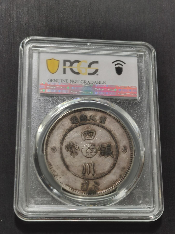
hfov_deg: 21.0
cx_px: 88
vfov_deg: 27.8
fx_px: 472
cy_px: 117
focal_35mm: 70
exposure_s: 1/100
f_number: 1.8
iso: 50
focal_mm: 5.58
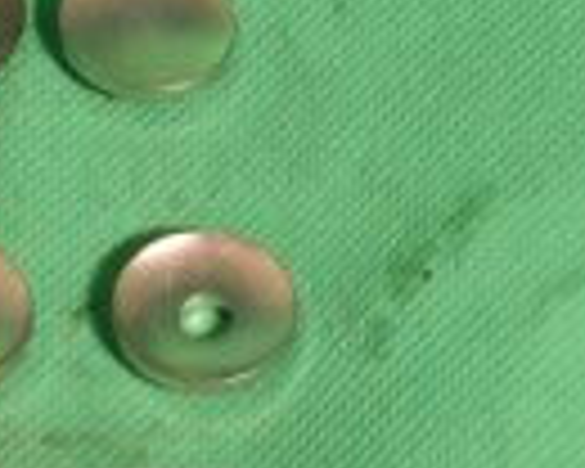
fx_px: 5419
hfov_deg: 6.1
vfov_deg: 4.9
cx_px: -230
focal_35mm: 313
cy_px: -126
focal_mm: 48
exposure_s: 1/80
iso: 2200
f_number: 14
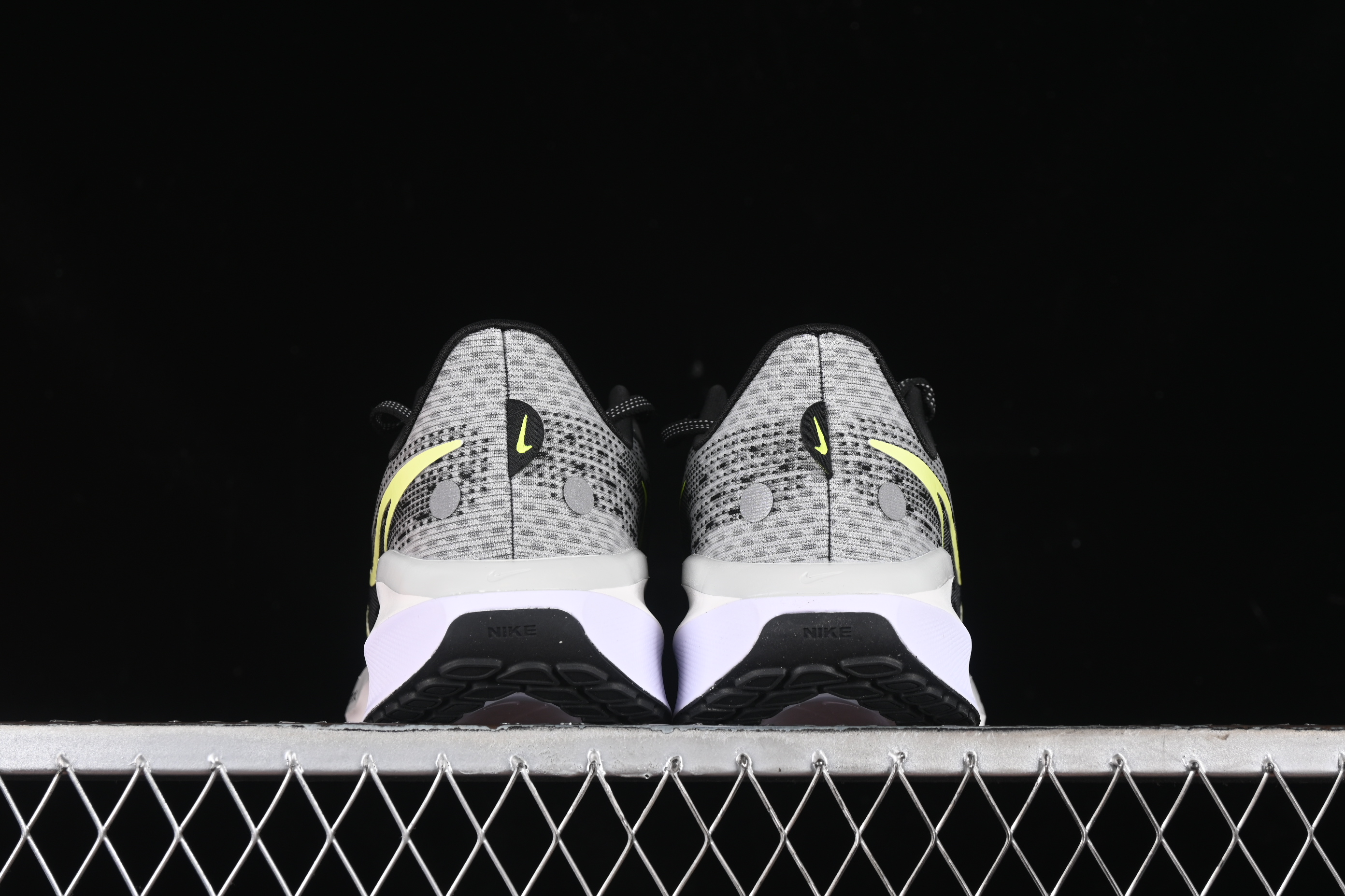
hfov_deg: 27.0
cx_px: 672
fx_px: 2802
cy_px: 448
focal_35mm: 75
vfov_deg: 18.2
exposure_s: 1/60
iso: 160
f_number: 7.1
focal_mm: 50
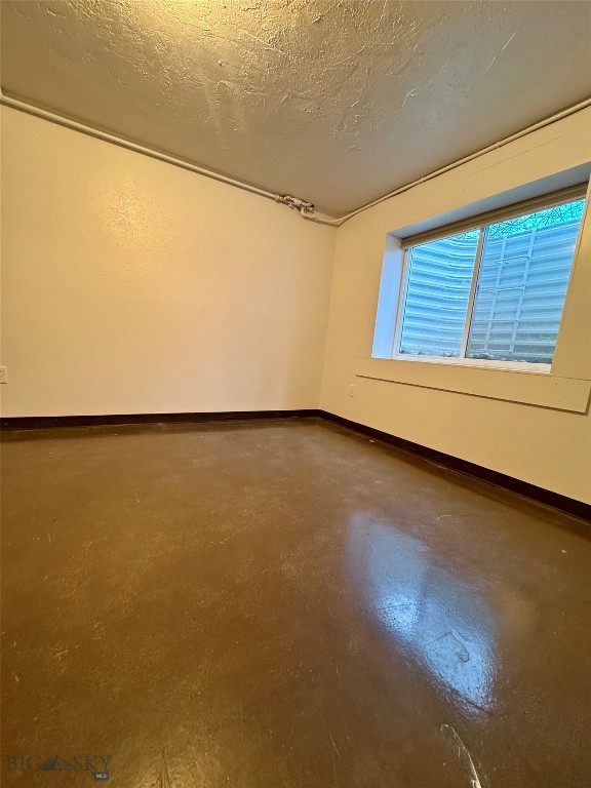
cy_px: 394
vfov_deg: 102.1
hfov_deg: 85.7
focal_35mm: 14
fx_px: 319
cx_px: 296
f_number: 2.2
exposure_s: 1/60
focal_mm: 2.22
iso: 320
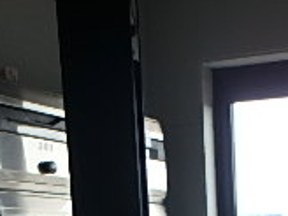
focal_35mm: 82
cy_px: 409
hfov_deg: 22.1
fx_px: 682
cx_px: 339
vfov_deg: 15.1
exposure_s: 1/100
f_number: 3.5
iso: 125
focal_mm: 3.7
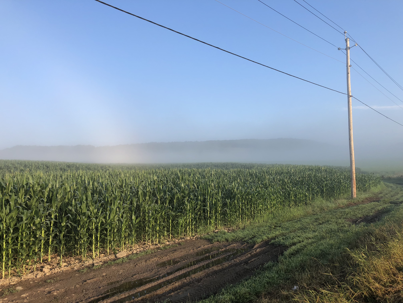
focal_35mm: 28
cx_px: 202
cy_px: 152
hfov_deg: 63.4
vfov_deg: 49.7
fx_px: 326
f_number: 1.8
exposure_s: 1/883
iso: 20
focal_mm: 3.99
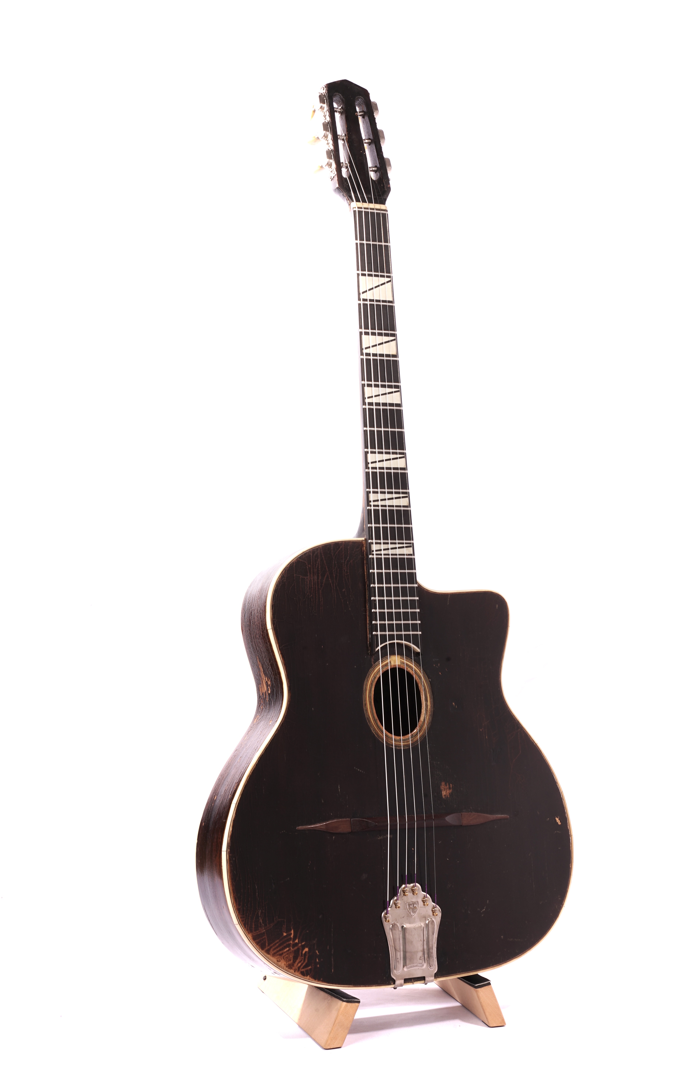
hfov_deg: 20.3
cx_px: 366
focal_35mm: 64
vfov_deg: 32.0
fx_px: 1898
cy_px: 540
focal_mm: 62
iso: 100
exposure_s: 1/4
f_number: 22
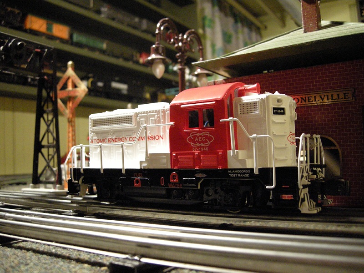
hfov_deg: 52.6
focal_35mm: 35
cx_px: 182
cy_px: 136
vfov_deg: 40.7
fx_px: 368
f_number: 2.7
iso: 496
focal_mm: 7.5
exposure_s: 1/8
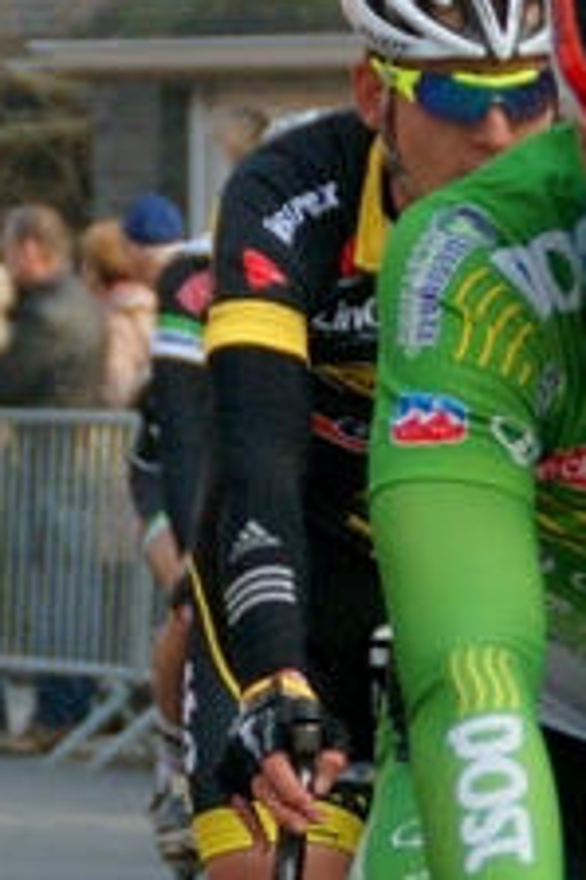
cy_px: 904
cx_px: 743
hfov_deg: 4.5
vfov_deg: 6.8
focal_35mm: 301
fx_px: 7369
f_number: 5.6
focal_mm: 75
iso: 200
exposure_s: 1/1000
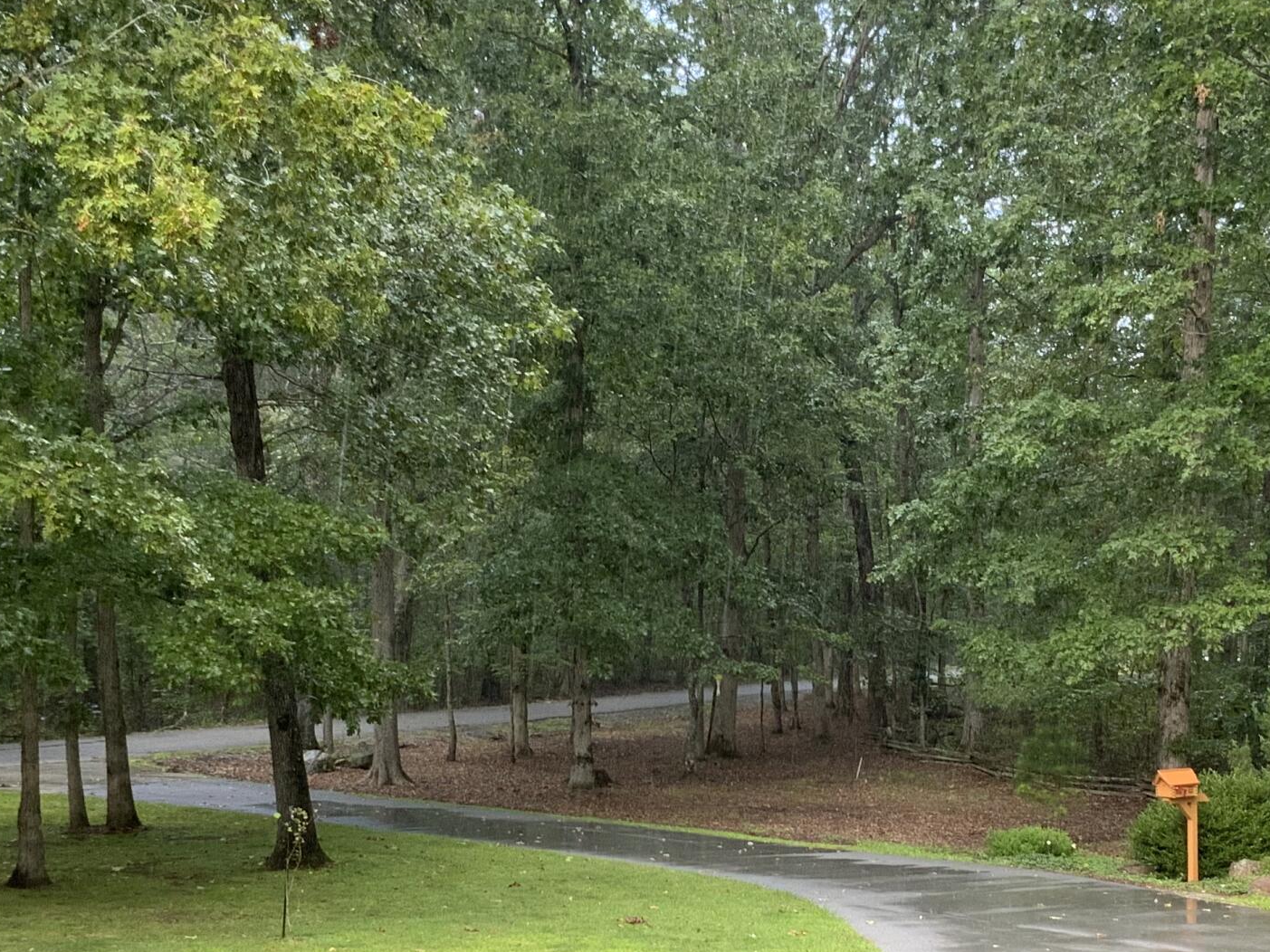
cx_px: 752
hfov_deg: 31.1
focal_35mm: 62
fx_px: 2274
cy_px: 692
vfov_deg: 23.4
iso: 50
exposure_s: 1/122
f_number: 1.8
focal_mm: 3
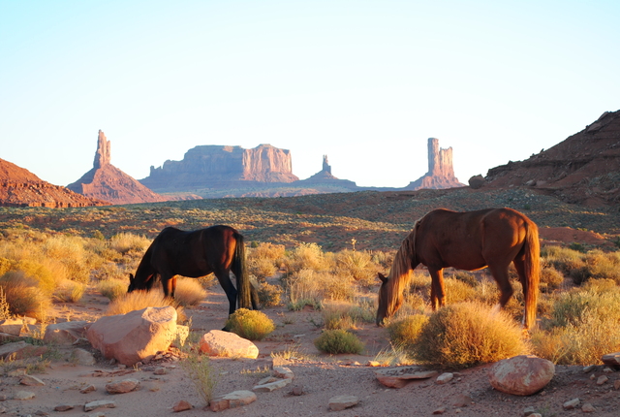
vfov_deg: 16.6
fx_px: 1424
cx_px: 310
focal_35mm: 82
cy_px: 208
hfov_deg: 24.6
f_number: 6.3
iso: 100
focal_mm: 55
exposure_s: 1/25
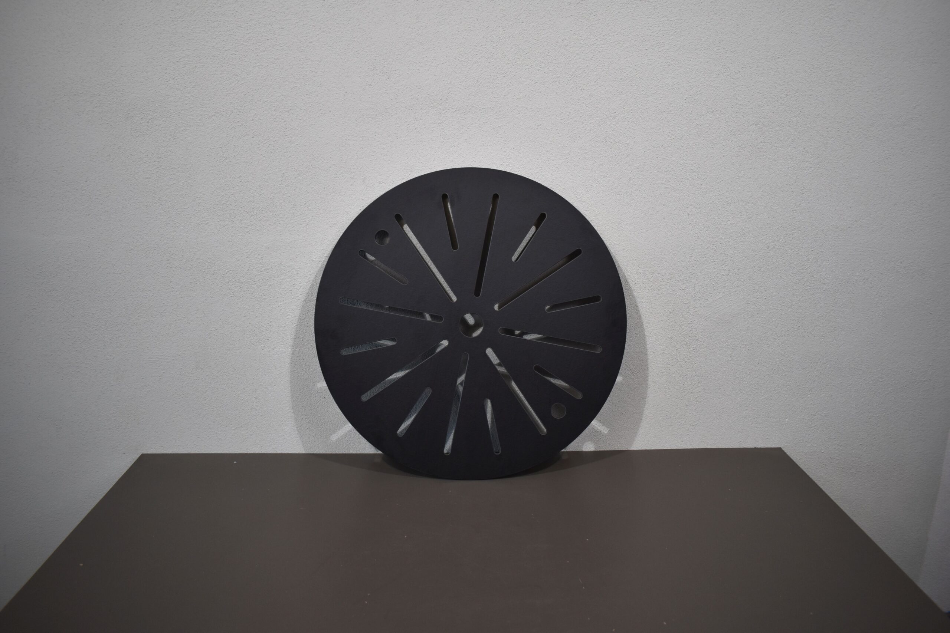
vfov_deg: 47.9
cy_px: 316
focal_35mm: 27
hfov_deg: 67.4
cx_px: 475
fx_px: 712
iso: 450
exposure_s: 1/250
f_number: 3.5
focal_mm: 18
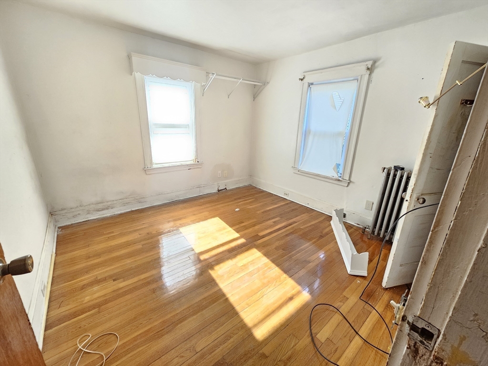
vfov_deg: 89.9
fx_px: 183
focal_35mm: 13
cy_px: 183
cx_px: 244
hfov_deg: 106.2
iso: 250
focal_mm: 2.2
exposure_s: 1/60
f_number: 2.2
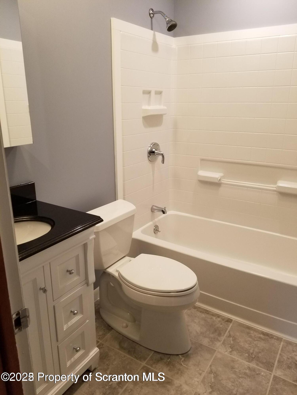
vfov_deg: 67.3
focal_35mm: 26
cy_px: 198
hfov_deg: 53.1
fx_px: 297
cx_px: 148
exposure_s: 1/60
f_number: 1.7
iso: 125
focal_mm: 4.25
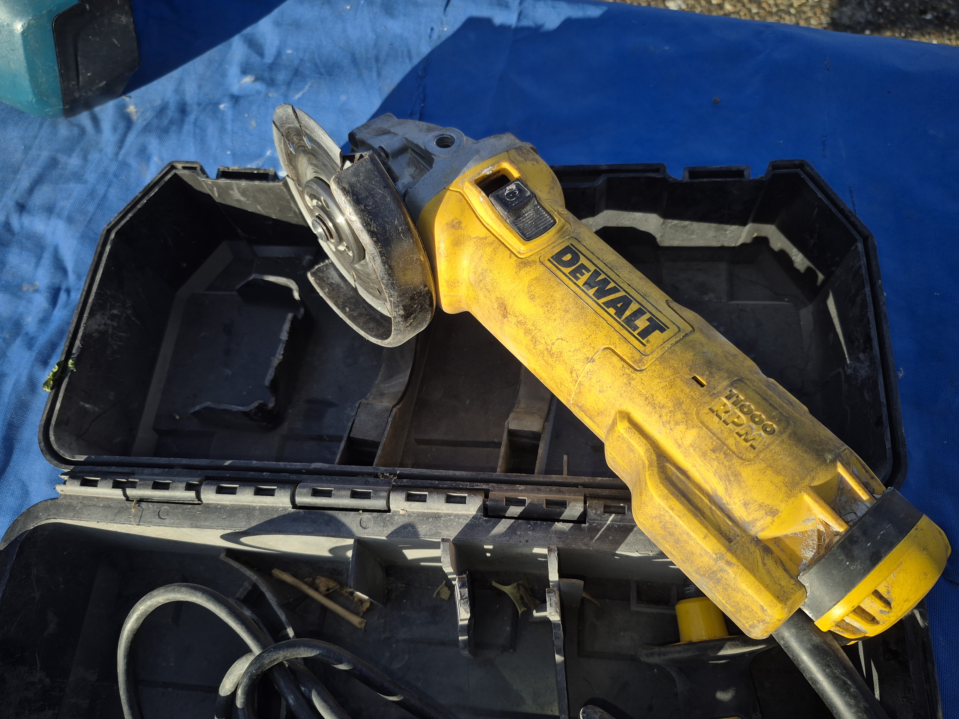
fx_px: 693
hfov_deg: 69.4
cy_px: 374
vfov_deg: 54.9
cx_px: 482
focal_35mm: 25
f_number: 1.8
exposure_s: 1/874
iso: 25
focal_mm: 5.4
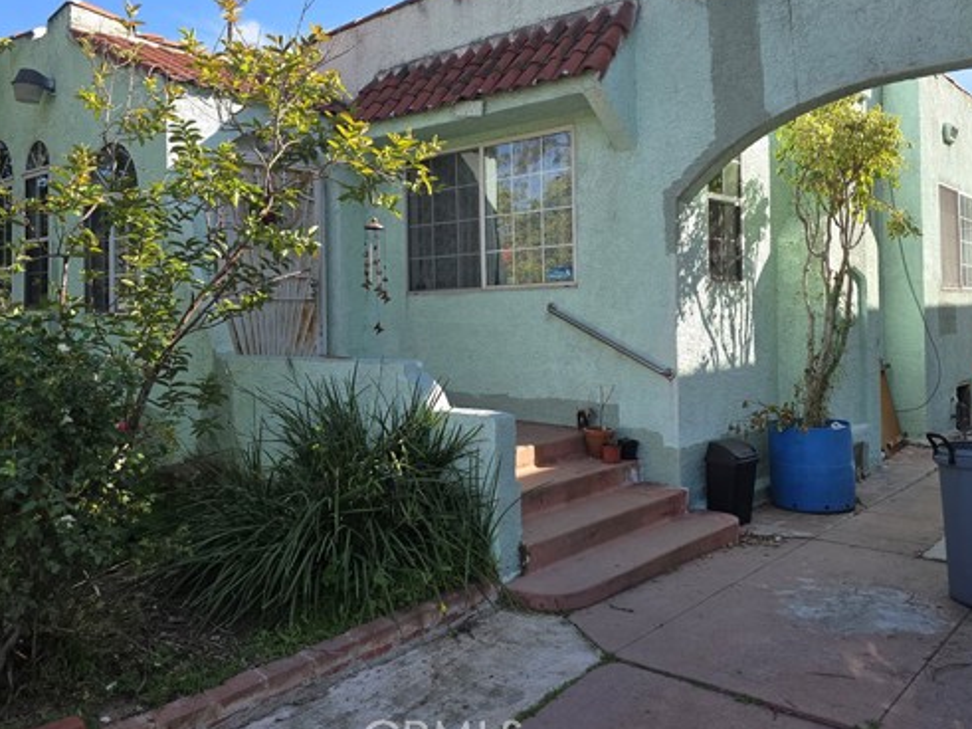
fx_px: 842
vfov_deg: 46.5
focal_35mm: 30
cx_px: 491
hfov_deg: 60.0
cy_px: 291
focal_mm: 6.3
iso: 12
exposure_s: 1/341
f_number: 1.7
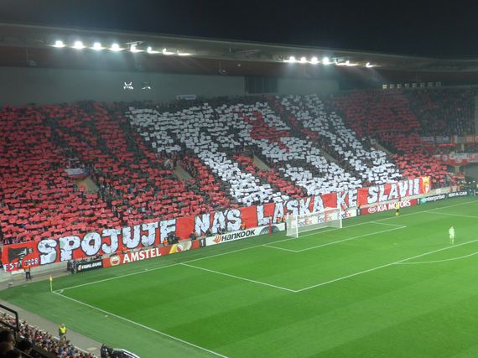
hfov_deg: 35.0
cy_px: 179
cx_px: 239
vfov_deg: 26.5
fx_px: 759
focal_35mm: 55
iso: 320
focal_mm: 11.3
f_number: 3.4
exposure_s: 1/60
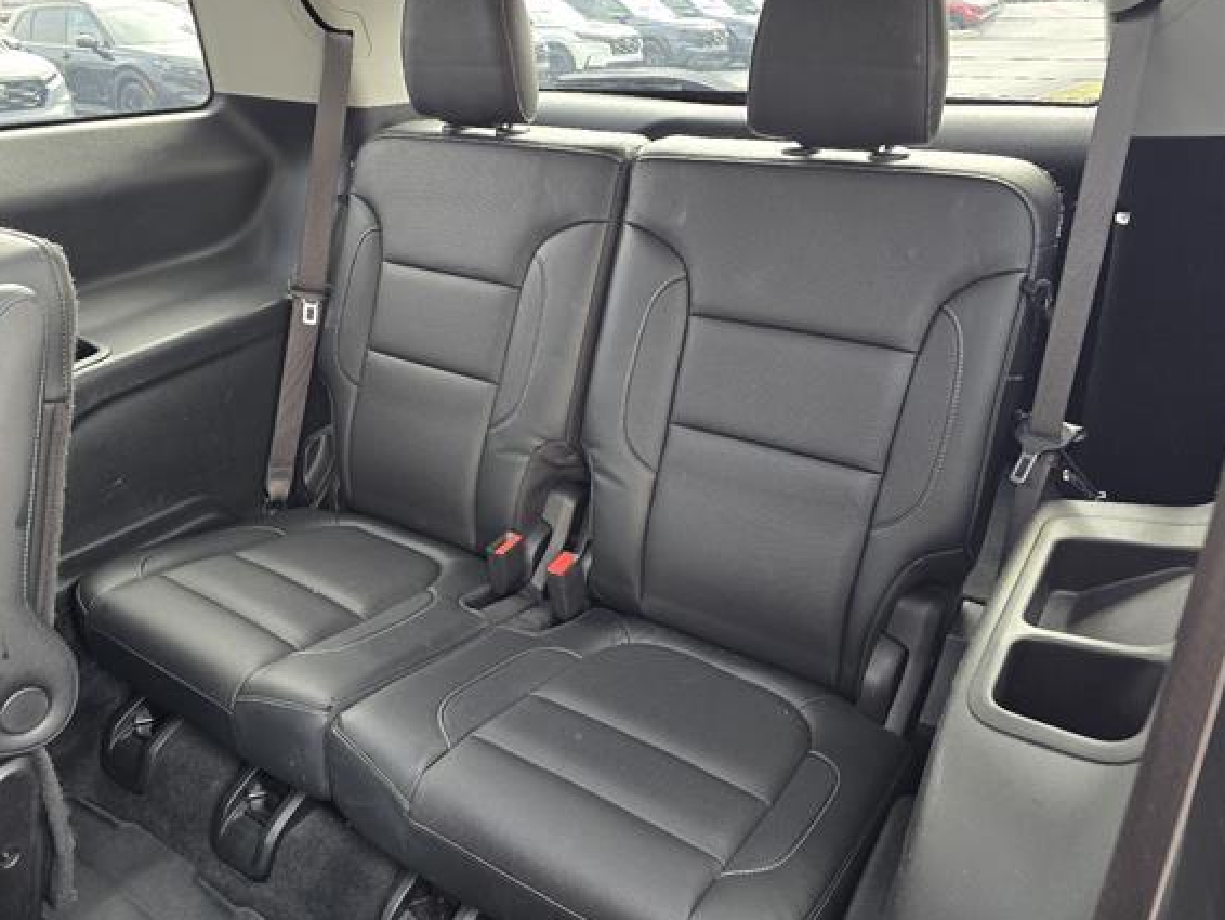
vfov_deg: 53.1
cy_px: 437
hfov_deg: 67.1
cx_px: 548
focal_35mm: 26
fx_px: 920
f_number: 1.7
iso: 250
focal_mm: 6.3
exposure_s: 1/120
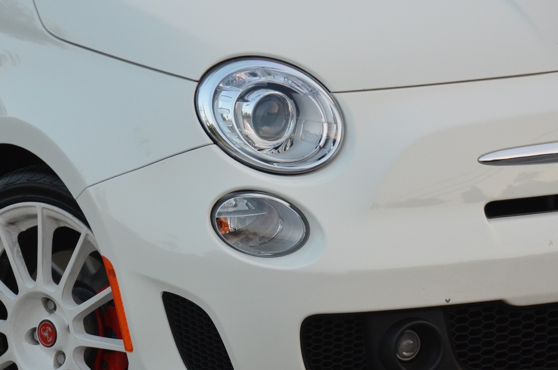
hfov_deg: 8.0
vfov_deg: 5.3
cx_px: 221
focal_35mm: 257
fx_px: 3976
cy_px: 220
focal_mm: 120
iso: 1600
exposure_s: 1/400
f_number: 5.3
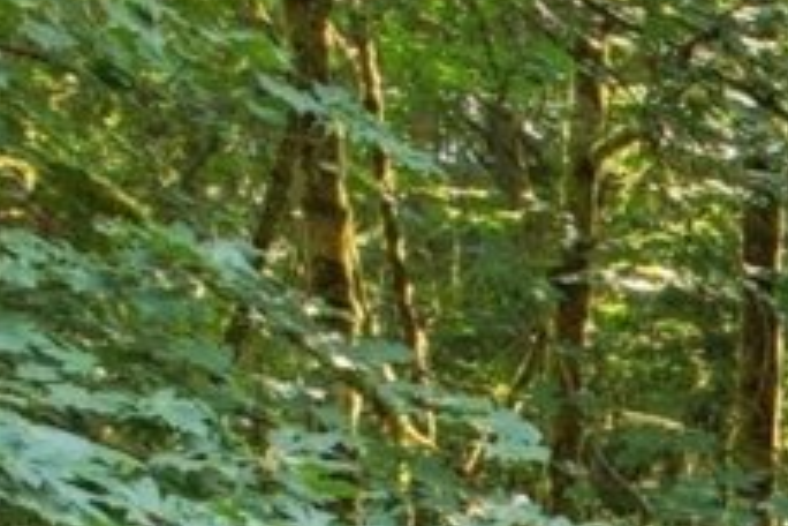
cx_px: 2084
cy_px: 1393
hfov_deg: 11.5
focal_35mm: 135
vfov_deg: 8.9
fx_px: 2955
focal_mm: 8.38
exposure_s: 1/50
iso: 100
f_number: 2.8
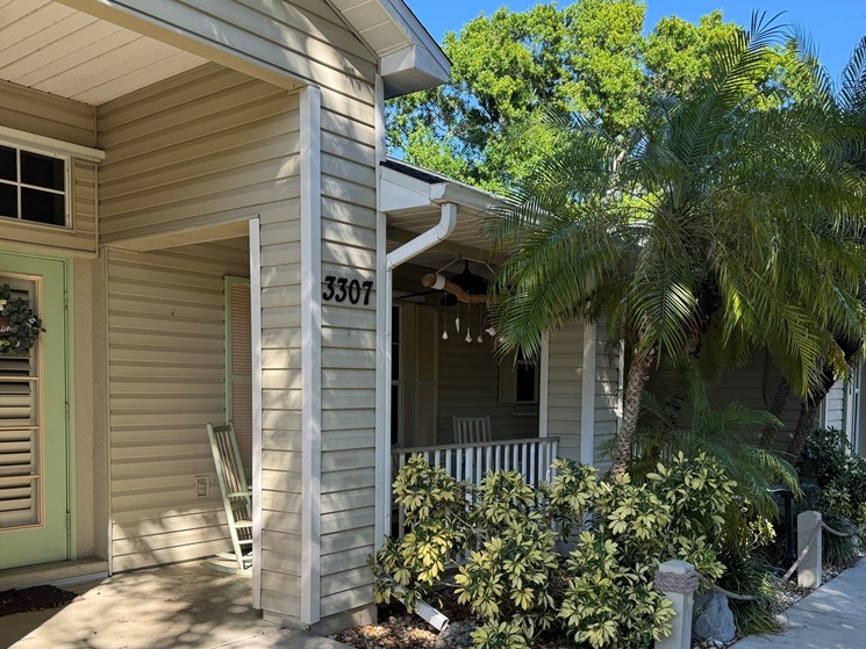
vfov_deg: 42.4
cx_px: 439
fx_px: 826
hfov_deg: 55.3
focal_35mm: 33
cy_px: 435
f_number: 1.78
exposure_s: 1/747
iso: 80
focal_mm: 6.76
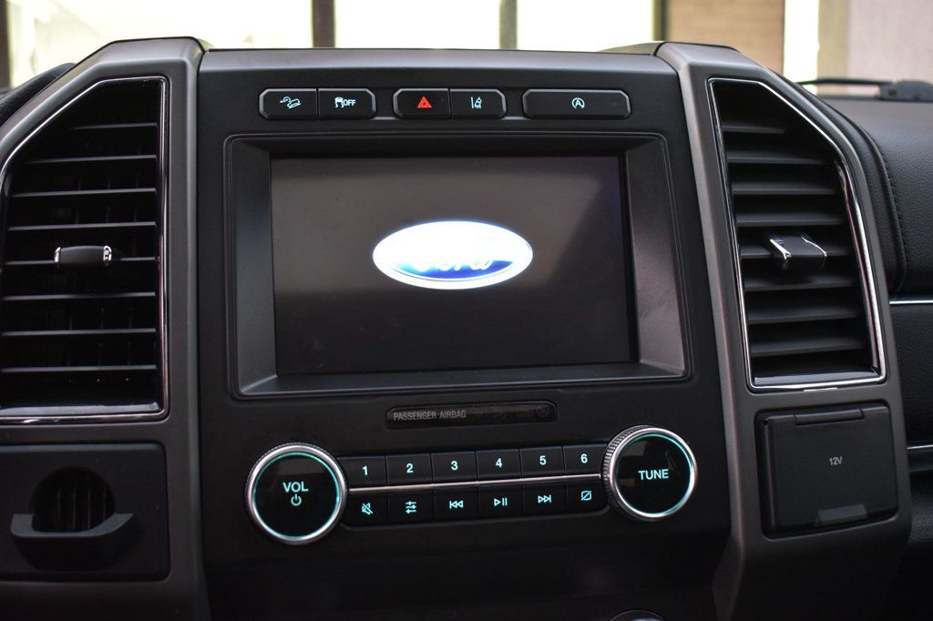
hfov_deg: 49.6
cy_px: 310
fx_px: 1010
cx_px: 466
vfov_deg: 34.2
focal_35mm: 39
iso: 1600
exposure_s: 1/13
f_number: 4
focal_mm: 26
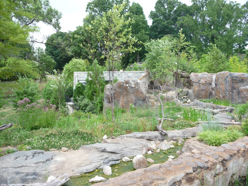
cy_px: 92
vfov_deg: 48.2
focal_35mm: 29
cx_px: 127
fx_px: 208
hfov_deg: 61.6
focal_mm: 4.7
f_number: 3.3
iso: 100
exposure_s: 1/40
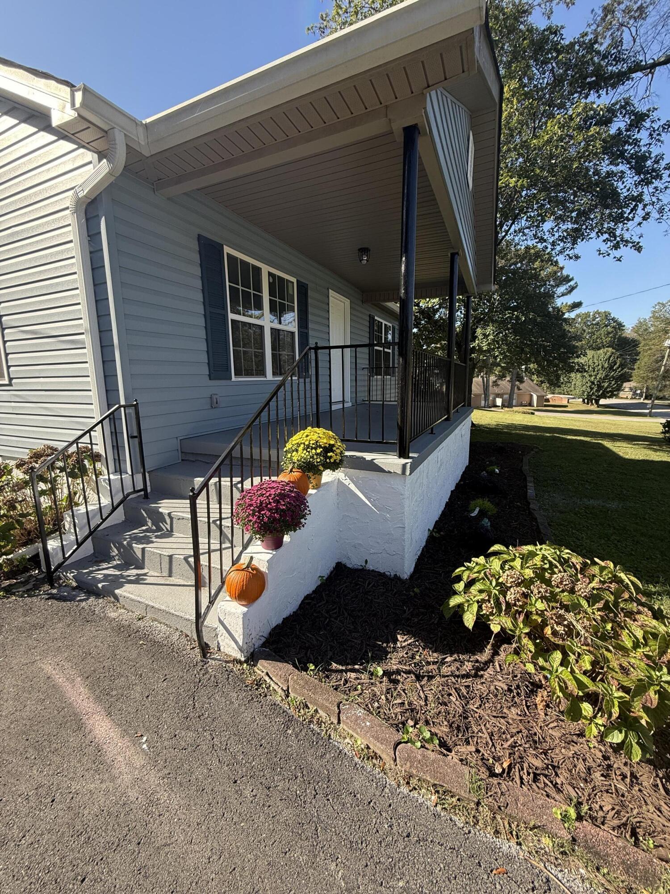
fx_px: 361
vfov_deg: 102.1
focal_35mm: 14
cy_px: 447
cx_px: 335
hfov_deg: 85.7
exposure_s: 1/486
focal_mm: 2.22
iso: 64
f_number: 2.2
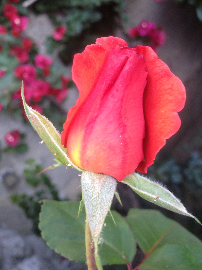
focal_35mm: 35
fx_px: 272
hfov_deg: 40.7
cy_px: 135
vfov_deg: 52.6
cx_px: 101
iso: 50
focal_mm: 4.28
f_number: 2.4
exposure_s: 1/120
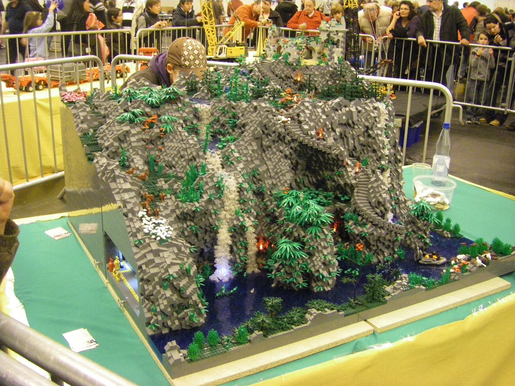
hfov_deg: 49.0
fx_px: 565
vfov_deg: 37.7
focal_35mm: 38
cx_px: 258
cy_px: 193
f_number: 3.5
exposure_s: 1/13
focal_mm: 6.3
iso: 800
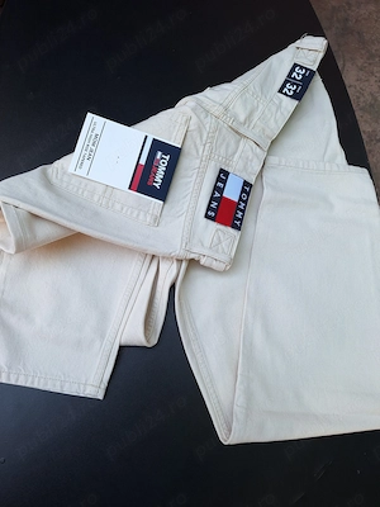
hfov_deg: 58.9
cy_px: 254
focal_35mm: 23
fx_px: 337
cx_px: 190
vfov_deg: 73.9
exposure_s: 1/400
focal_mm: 5.54
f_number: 1.8
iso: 40
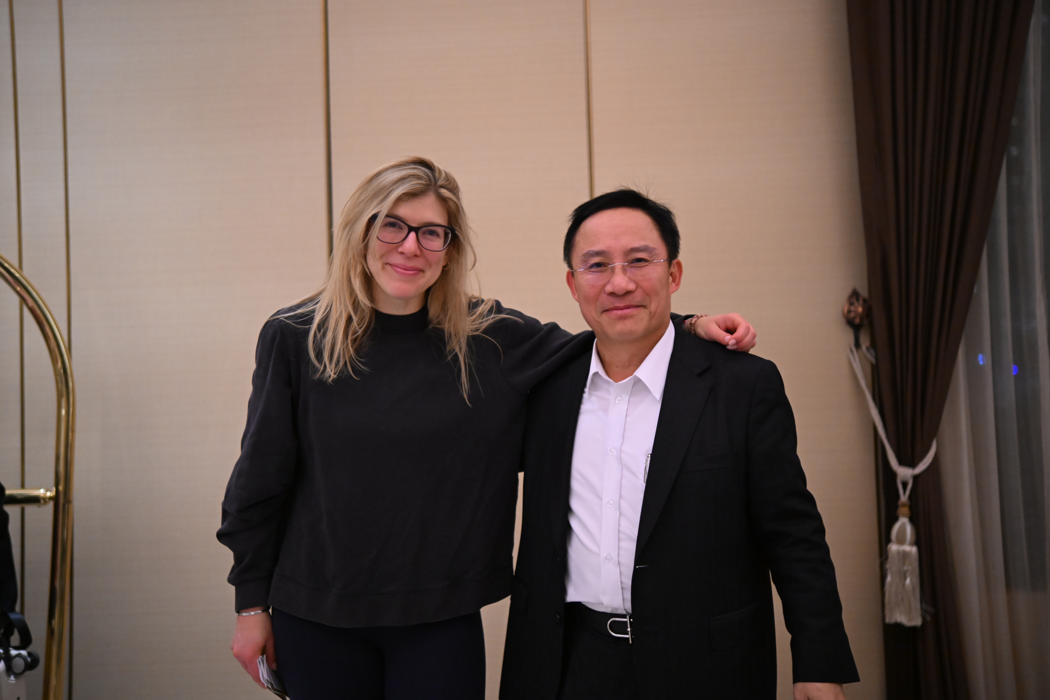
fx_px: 1021
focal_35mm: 35
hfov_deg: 54.4
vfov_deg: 37.9
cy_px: 350
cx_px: 525
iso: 3200
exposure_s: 1/125
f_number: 1.8
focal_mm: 35
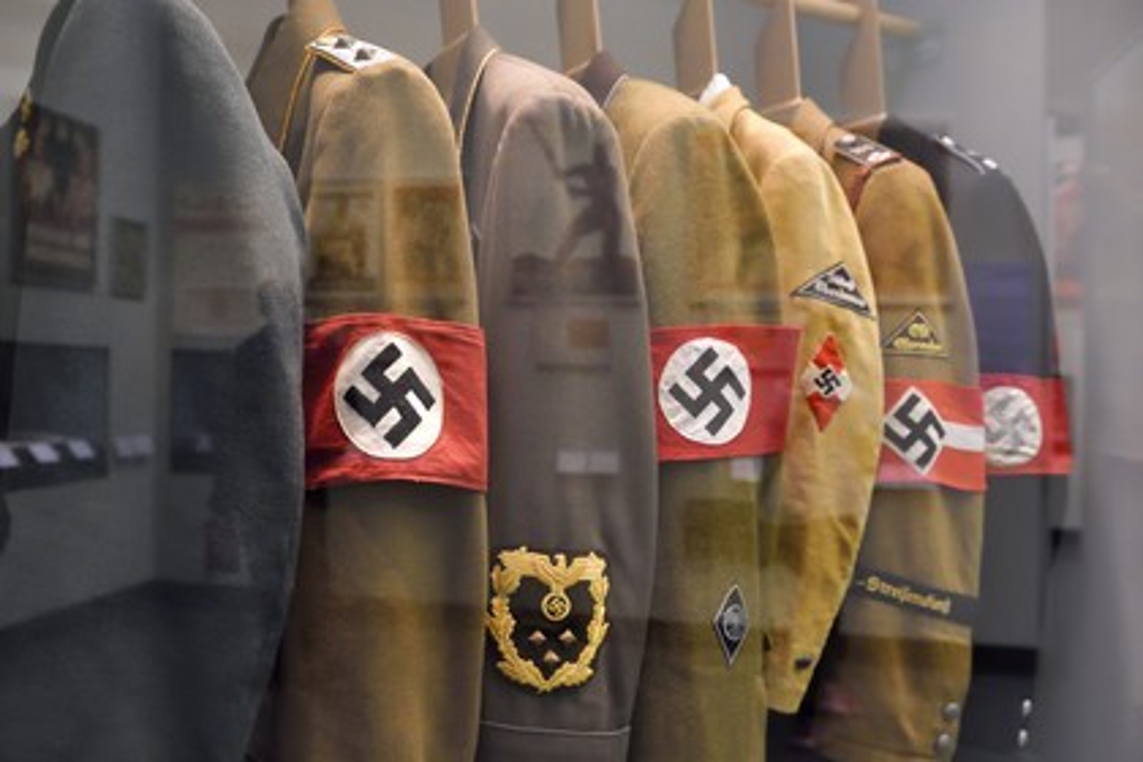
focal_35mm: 29
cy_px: 381
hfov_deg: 63.7
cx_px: 572
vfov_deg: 45.0
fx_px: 921
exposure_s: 1/30
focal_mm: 29
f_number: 4.5
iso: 6400
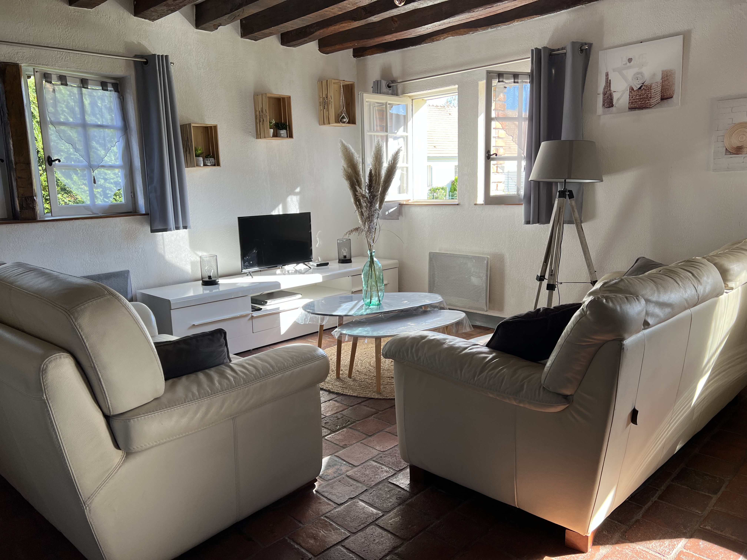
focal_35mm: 26
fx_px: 561
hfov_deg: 67.3
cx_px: 374
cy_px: 280
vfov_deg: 53.1
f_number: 1.5
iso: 40
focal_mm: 5.7
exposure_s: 1/178
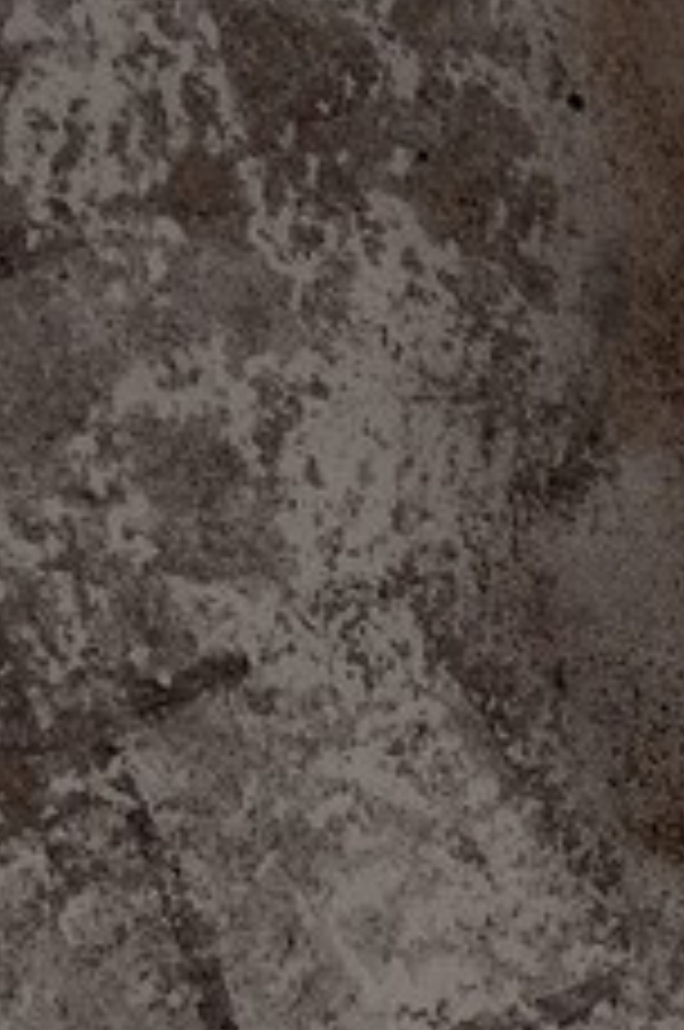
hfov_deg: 4.5
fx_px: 8375
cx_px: 2061
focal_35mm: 293
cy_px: 3005
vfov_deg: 6.5
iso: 100
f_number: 9
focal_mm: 28
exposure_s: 3
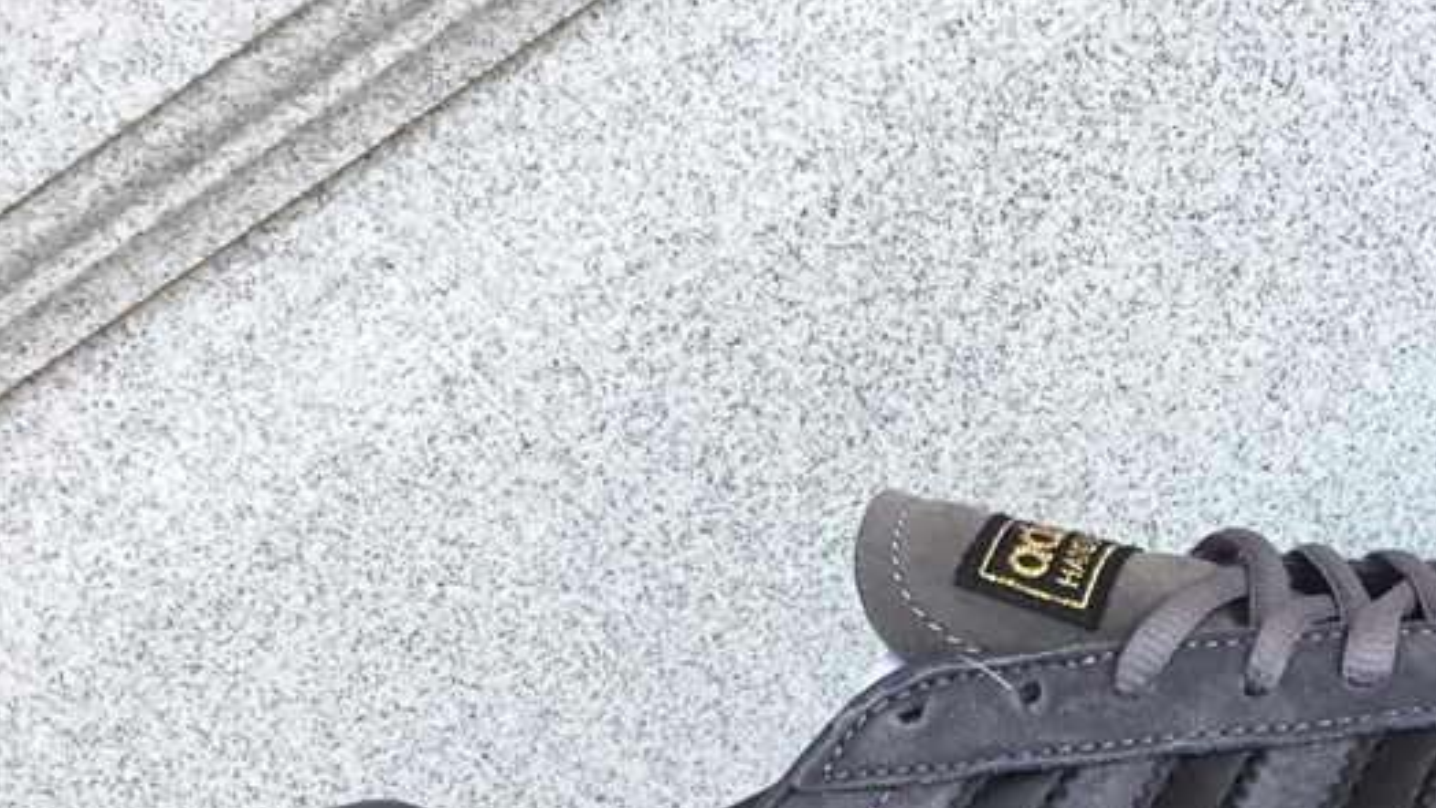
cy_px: 787
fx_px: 2209
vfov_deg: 20.2
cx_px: 1222
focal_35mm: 58
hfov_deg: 34.5
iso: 25
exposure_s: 1/185
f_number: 2.4
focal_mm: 3.3
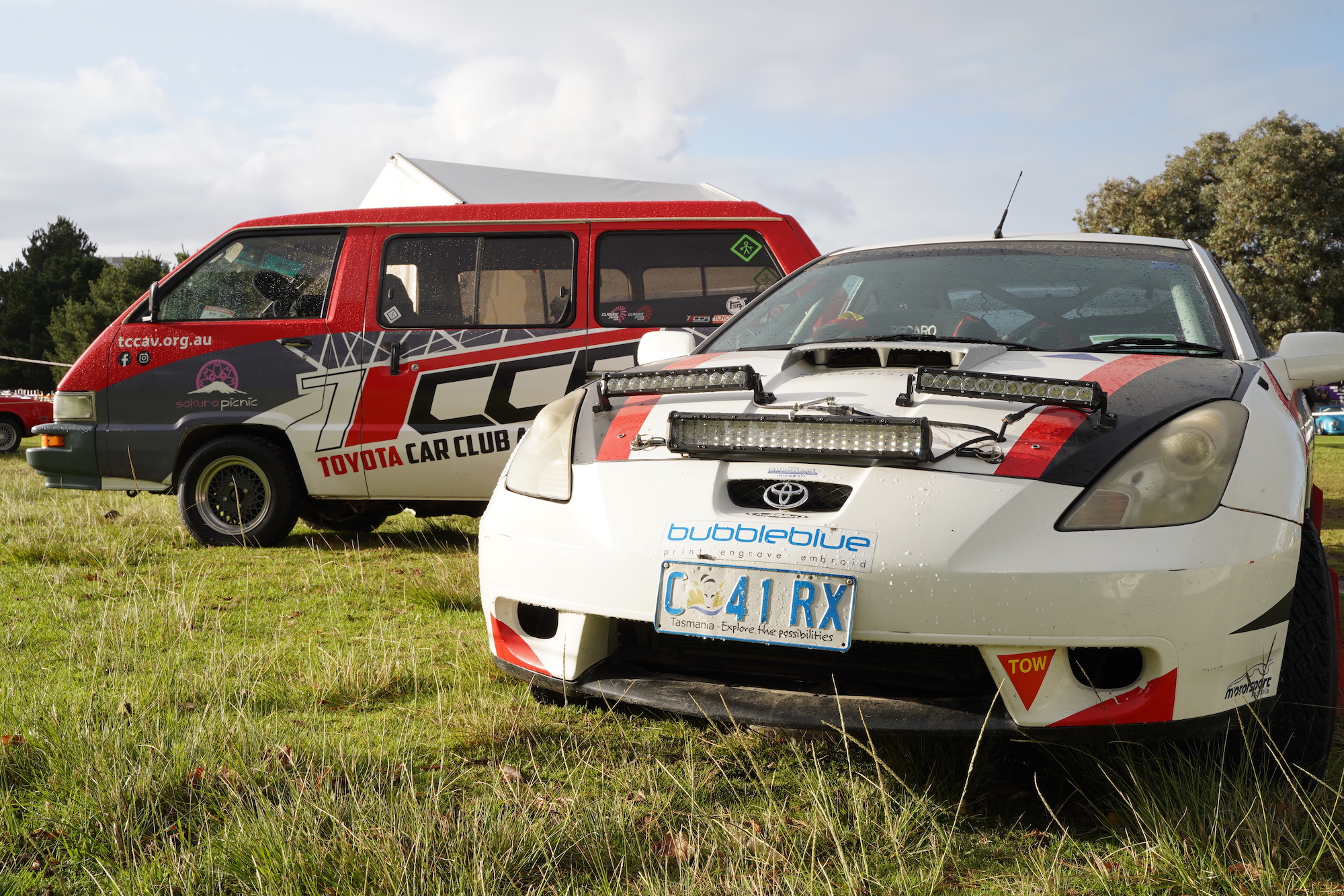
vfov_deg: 33.4
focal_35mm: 40
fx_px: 1493
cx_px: 672
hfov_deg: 48.5
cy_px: 448
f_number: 14
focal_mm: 40
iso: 100
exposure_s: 1/40
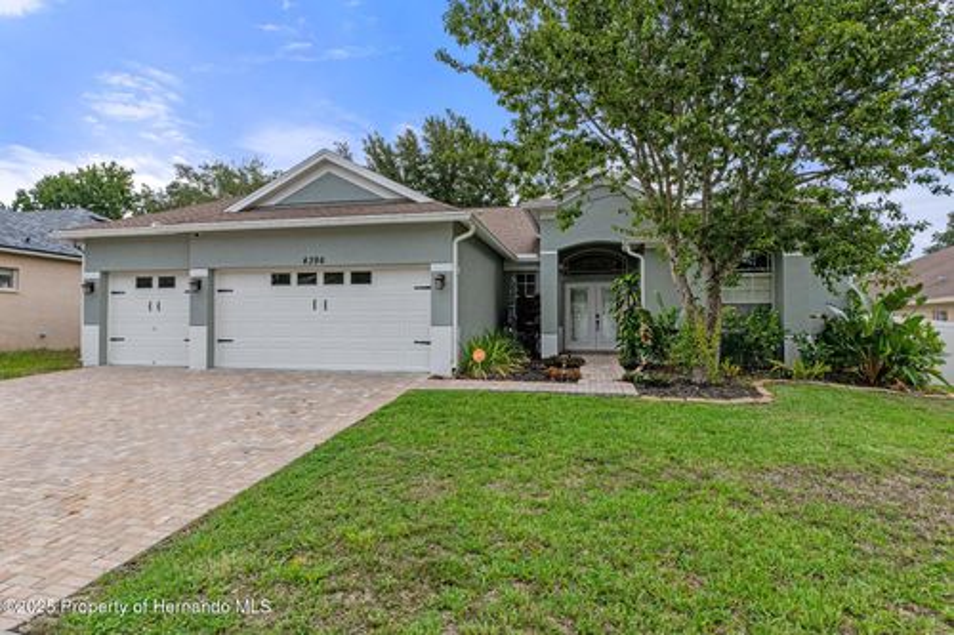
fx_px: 517
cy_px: 318
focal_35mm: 20
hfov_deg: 85.4
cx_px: 477
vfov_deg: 63.2
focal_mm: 13
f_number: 8
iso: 320
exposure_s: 1/1000
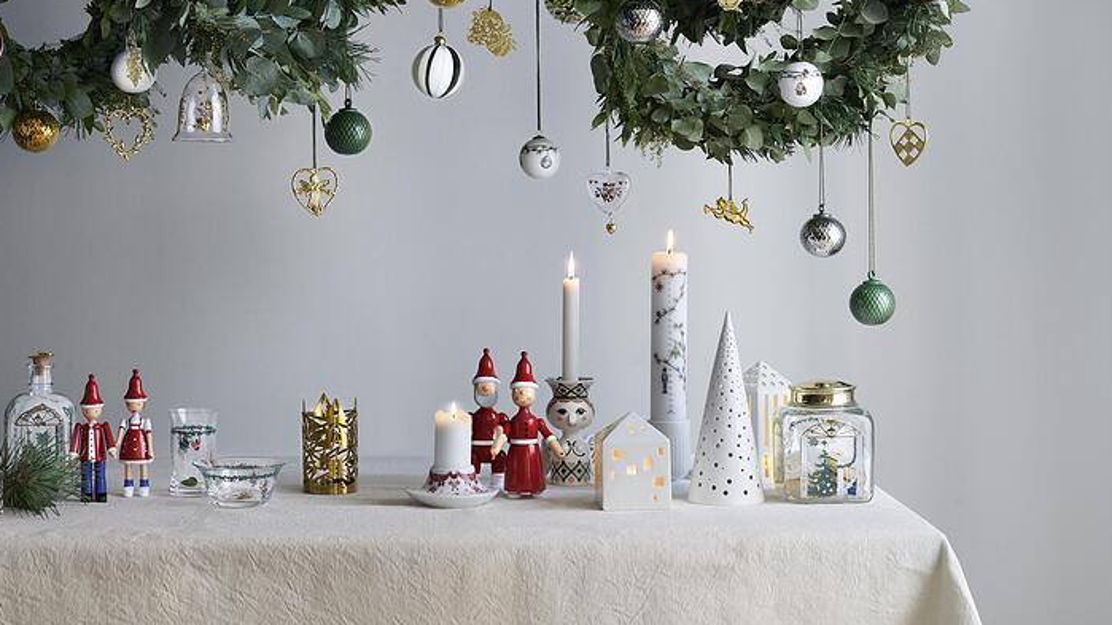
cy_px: 196
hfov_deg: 32.3
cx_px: 438
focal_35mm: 65
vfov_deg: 18.5
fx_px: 1916
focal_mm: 50
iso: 200
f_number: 11
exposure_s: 1/2.5
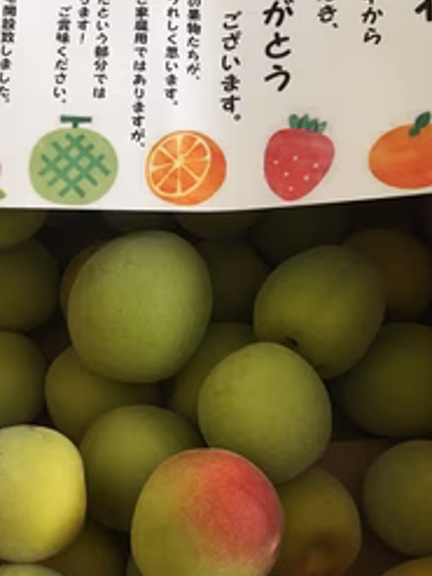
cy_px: 282
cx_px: 187
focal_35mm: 47
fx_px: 783
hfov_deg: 30.8
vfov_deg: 40.4
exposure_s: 1/30
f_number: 2.2
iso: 64
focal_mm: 4.15
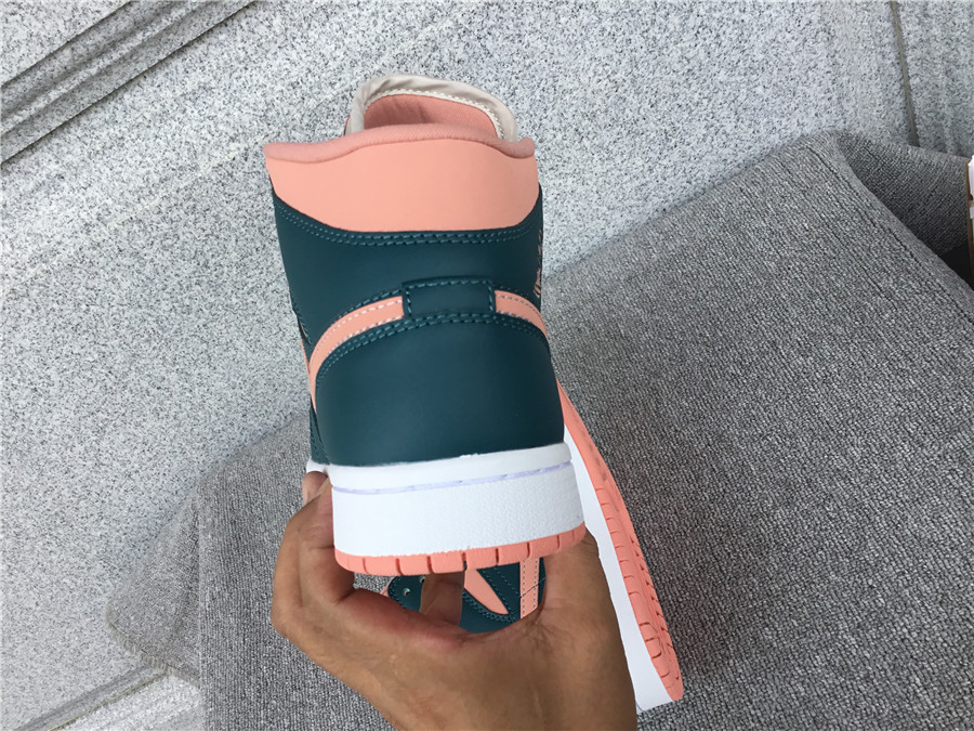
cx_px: 487
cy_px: 366
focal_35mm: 31
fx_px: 872
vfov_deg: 45.4
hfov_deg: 58.4
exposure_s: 1/331
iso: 25
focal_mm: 3.3
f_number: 2.4
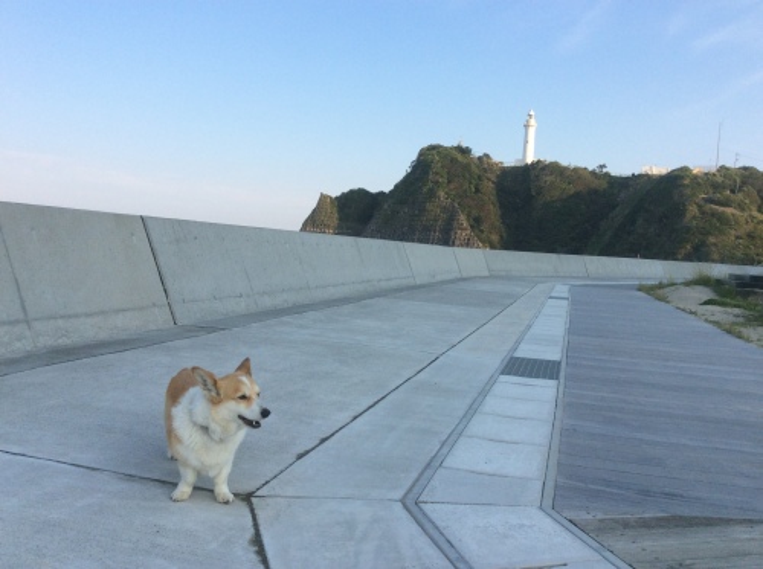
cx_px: 382
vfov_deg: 44.0
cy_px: 284
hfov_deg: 56.9
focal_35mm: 32
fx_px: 704
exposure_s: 1/665
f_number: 2.4
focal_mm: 3.3
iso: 32
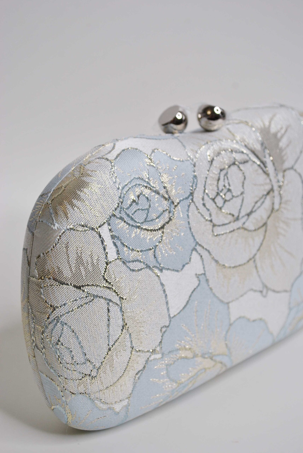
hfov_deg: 25.1
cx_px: 152
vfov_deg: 36.8
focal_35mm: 54
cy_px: 226
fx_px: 680
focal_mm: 36
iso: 200
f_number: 5
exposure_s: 1/160
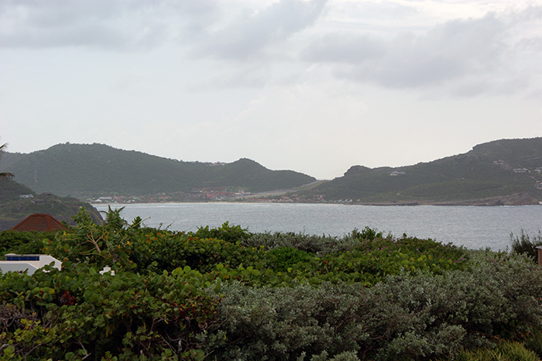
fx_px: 1580
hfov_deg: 19.5
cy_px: 180
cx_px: 271
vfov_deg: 13.0
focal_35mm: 105
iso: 100
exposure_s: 1/160
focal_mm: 70
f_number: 10
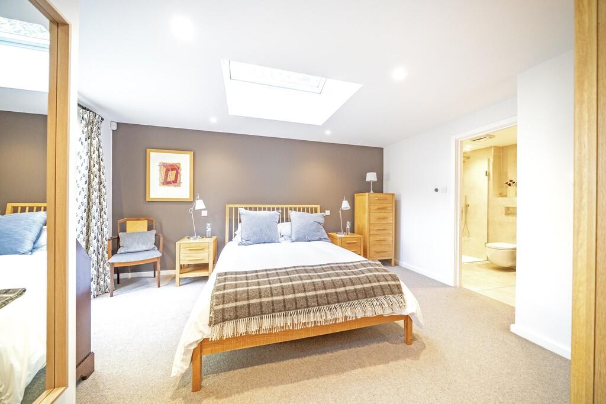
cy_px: 202
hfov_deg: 112.6
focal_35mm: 12
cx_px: 303
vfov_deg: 90.0
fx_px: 202
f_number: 4
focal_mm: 12
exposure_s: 1/20
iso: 500
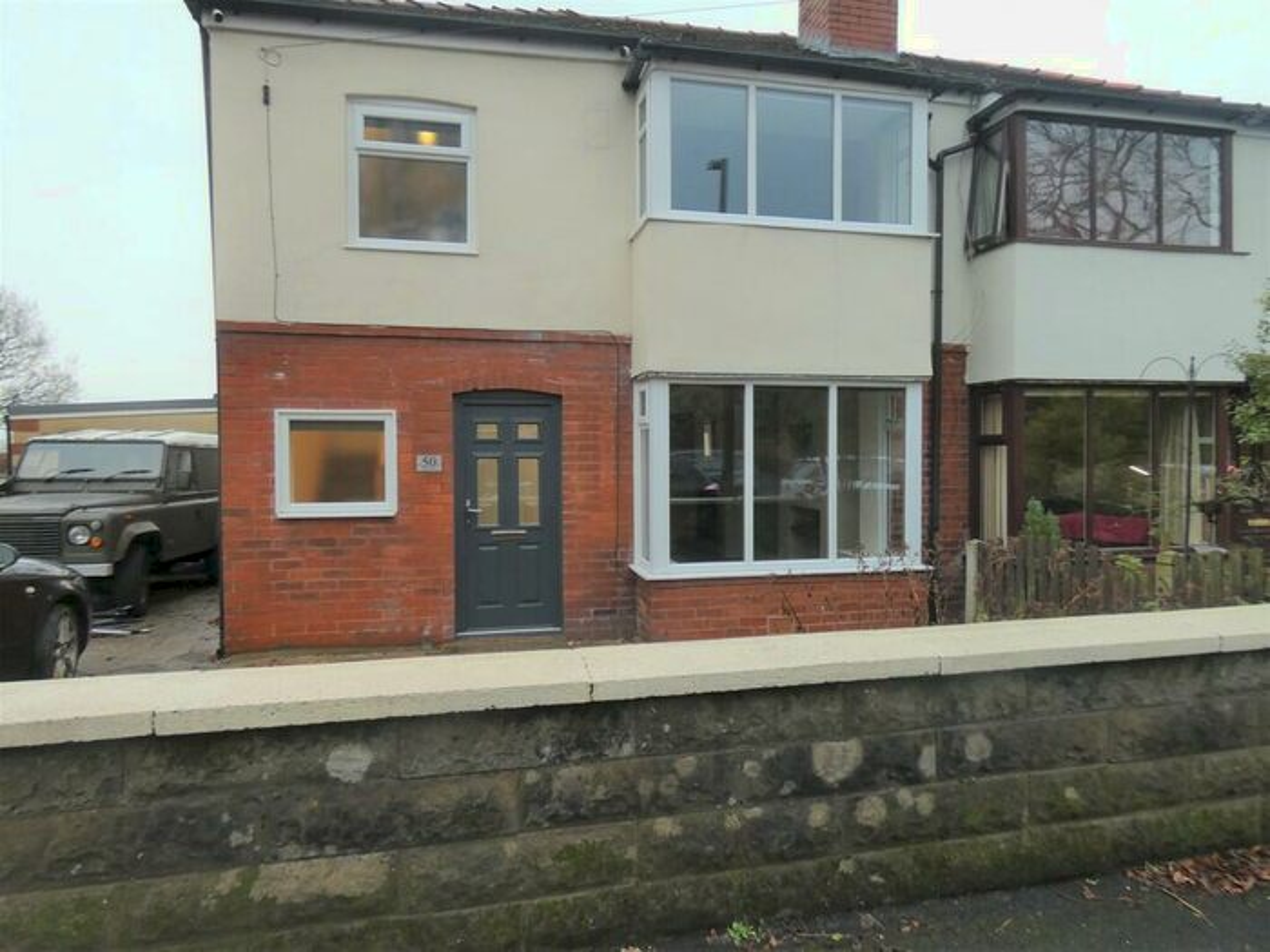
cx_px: 635
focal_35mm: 20
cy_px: 476
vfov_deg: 66.0
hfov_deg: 81.7
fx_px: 734
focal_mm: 3.6
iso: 80
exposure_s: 1/60
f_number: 2.8
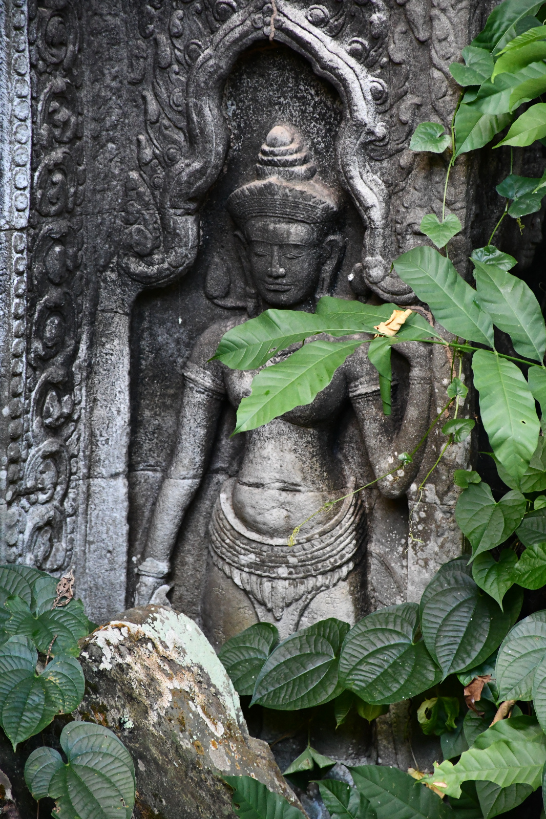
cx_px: 273
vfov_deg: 9.8
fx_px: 4779
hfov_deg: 6.5
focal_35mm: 210
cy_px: 410
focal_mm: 140
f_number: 5.6
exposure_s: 1/200
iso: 3200
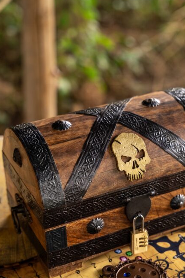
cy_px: 166
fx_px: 614
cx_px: 131
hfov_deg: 17.1
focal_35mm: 80
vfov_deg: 25.4
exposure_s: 1/50
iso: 800
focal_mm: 50.4
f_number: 2.8
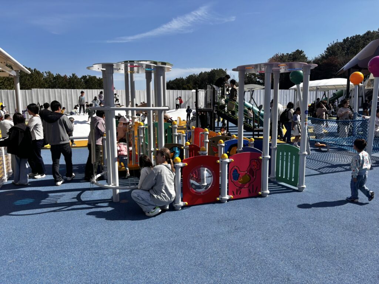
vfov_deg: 53.1
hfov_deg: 67.3
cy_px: 142
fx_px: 285
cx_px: 190
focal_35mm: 26
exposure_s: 1/3311
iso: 50
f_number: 1.6
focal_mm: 5.96
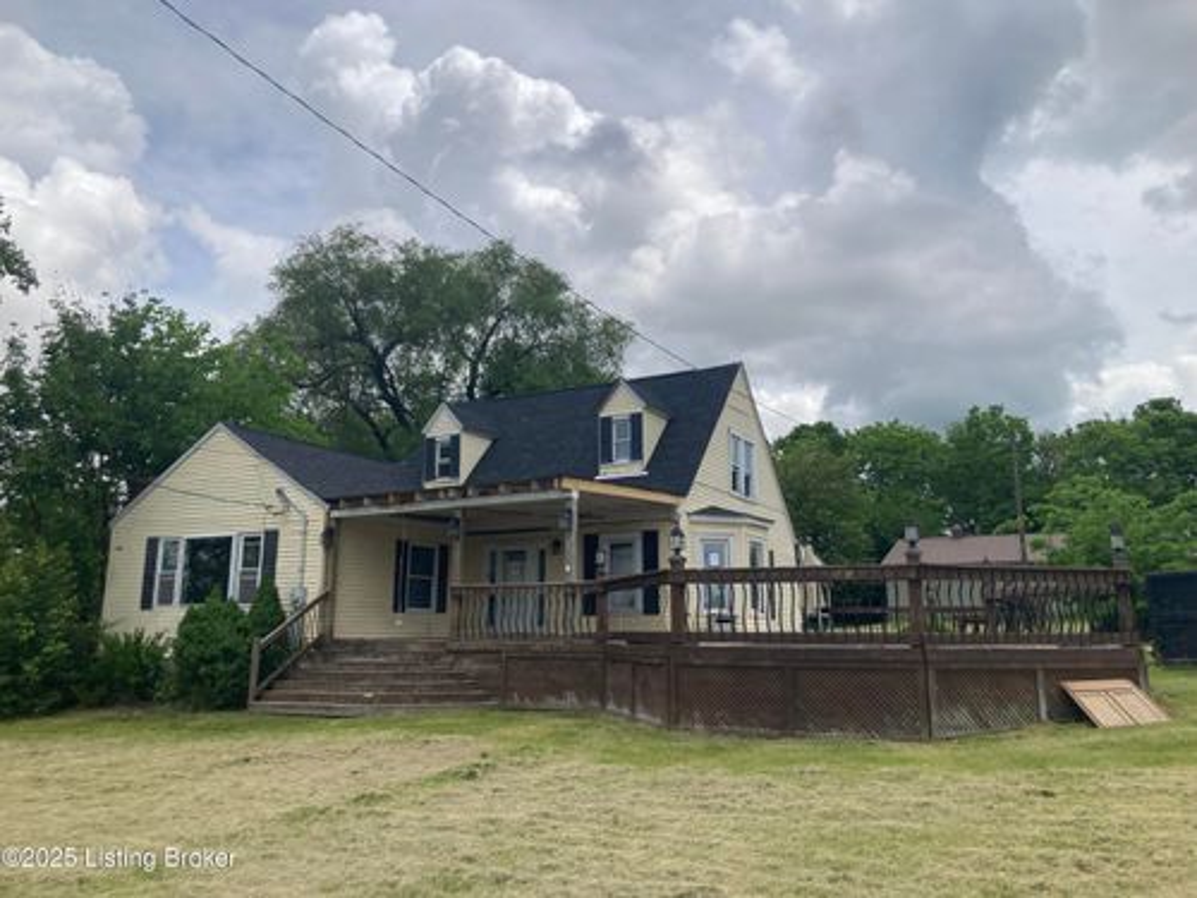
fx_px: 968
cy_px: 449
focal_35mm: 28
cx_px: 598
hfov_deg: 63.4
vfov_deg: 49.7
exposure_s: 1/3472
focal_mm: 3.99
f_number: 1.8
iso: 20
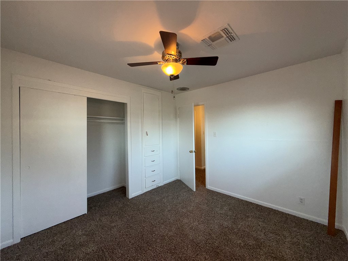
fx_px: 141
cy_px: 130
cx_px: 174
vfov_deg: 85.7
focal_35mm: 14
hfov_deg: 102.1
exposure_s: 1/122
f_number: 2.2
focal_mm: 2.22
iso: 80
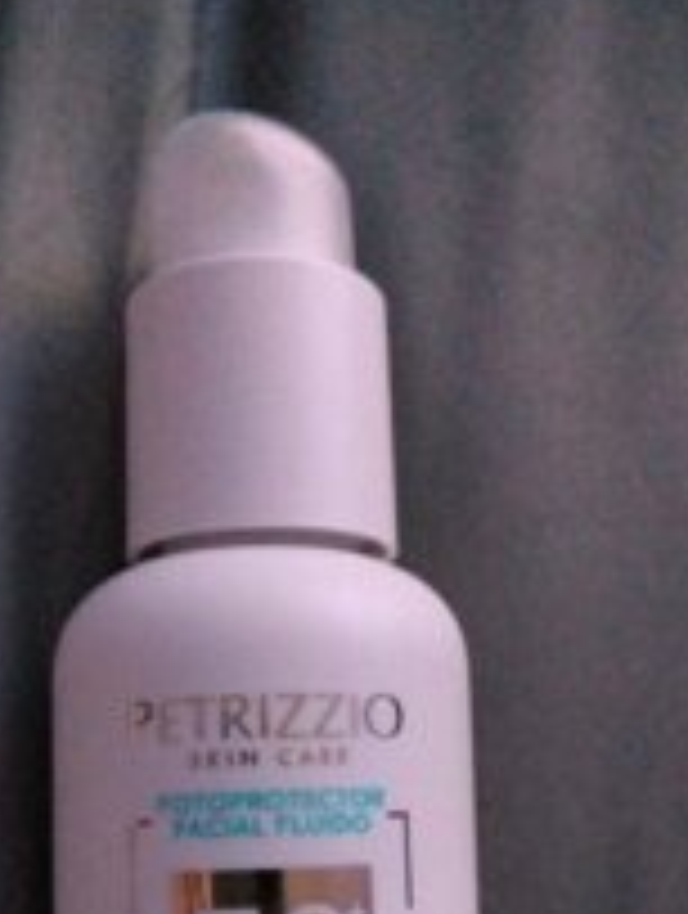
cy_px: 711
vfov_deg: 39.8
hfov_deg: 31.6
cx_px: 319
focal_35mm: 46
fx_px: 1215
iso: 1550
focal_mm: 4.7
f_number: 1.8
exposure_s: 1/16.7
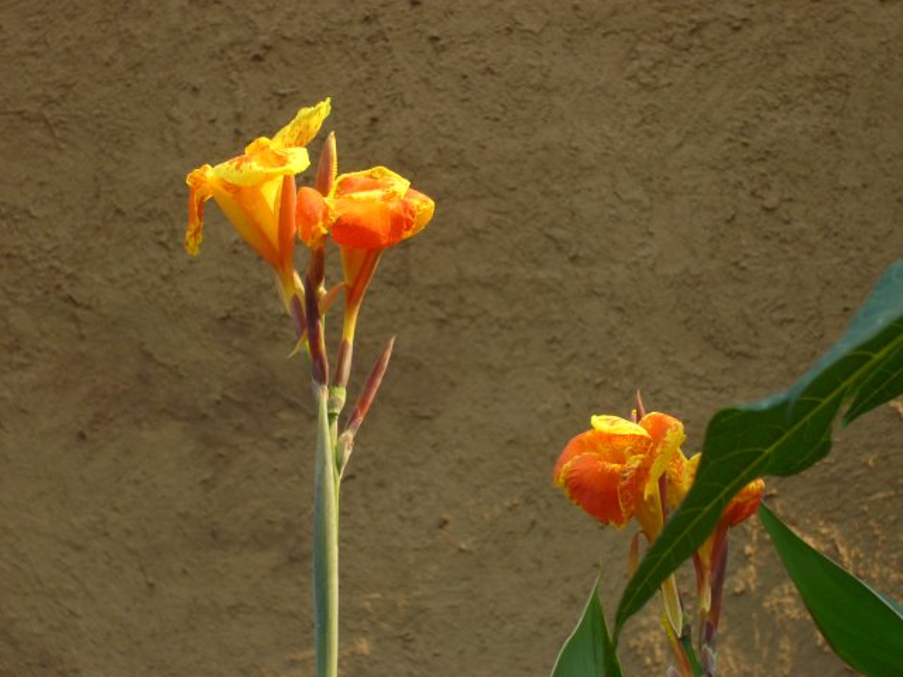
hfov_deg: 19.1
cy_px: 338
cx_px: 452
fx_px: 2687
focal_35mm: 103
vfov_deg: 14.4
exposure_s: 1/125
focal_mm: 17
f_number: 4.9
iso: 100
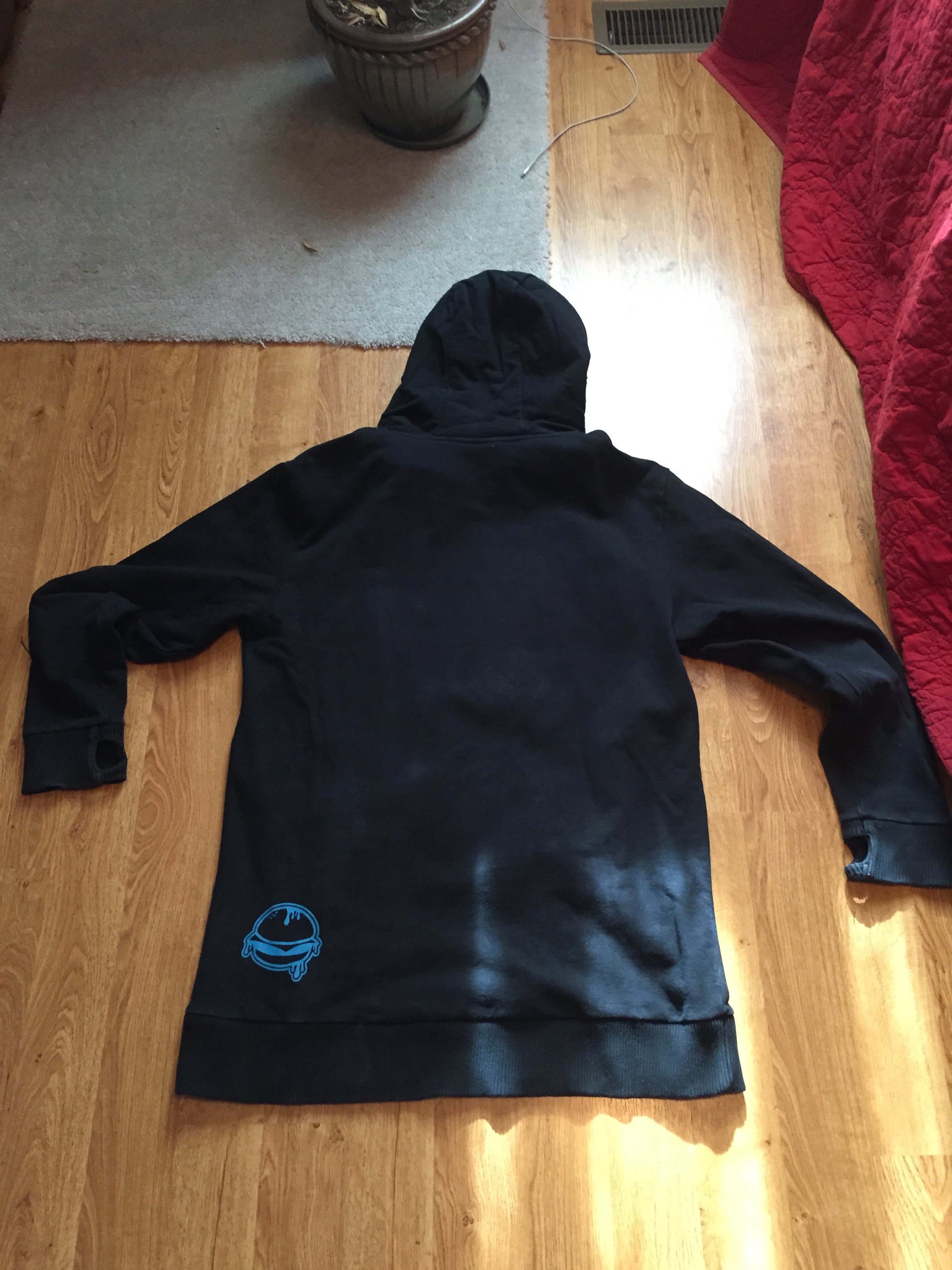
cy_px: 635
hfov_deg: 48.2
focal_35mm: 29
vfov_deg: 61.7
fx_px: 1063
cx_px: 476
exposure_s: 1/24
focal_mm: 4.15
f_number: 2.2
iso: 250
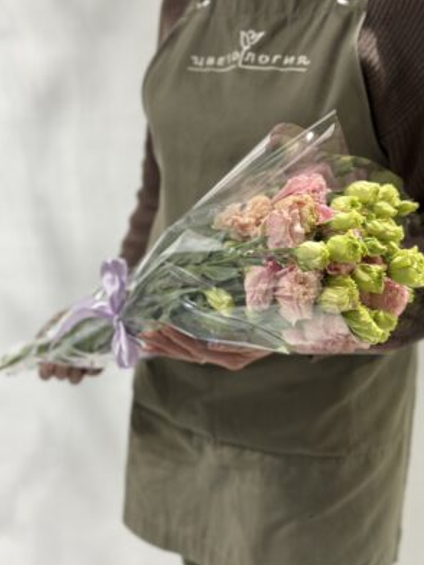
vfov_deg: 38.9
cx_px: 215
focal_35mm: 49
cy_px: 282
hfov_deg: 29.7
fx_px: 800
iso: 80
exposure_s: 1/50
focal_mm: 6.76
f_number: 1.78
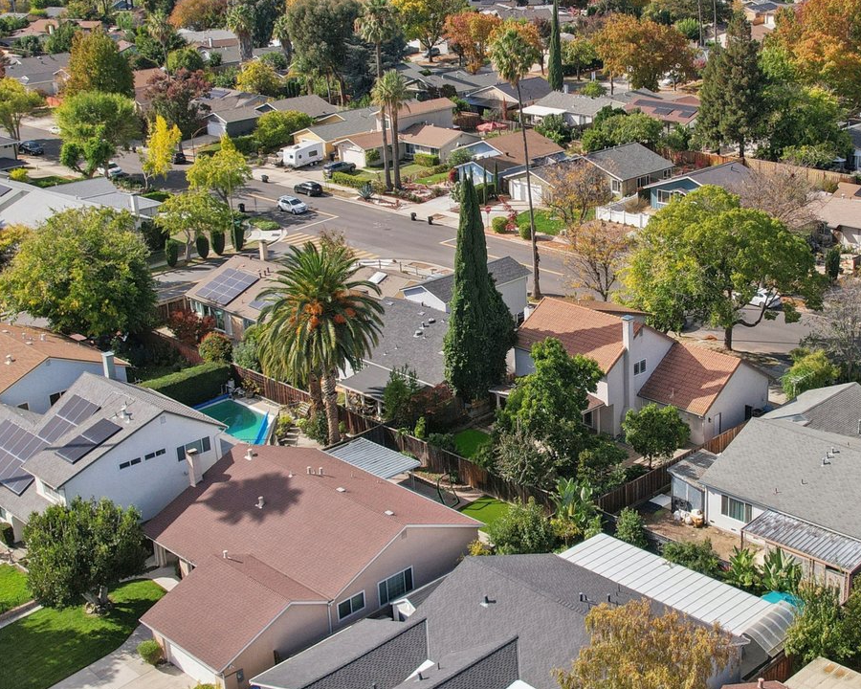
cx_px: 595
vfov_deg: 32.0
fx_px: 1198
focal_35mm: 47
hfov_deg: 38.9
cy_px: 291
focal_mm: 8.4
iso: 140
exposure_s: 1/250
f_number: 2.8
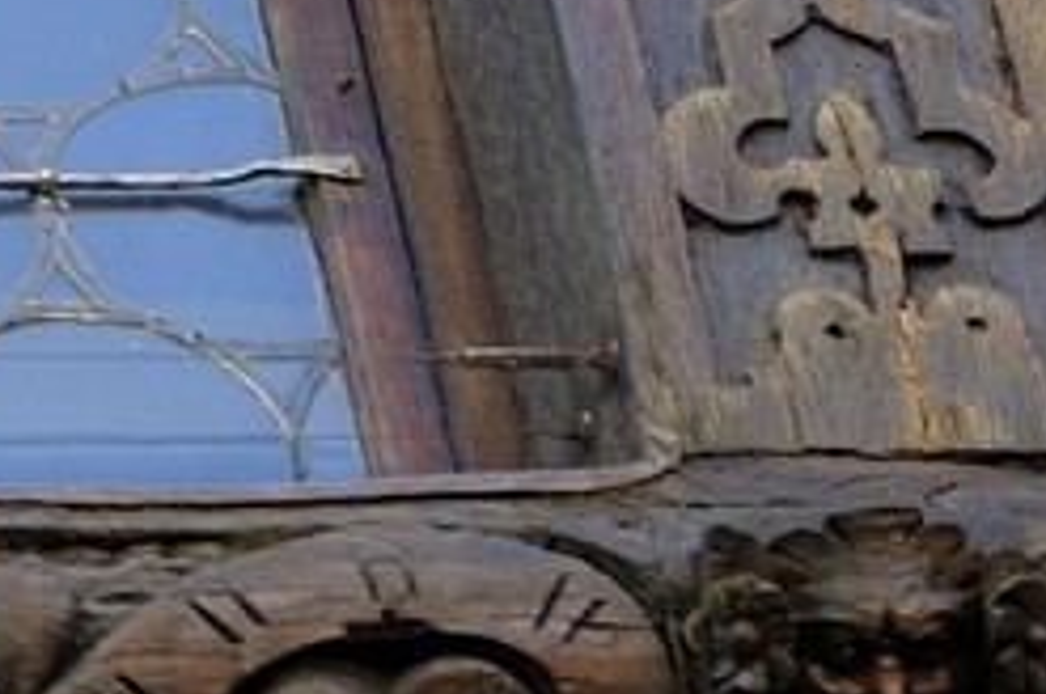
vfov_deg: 3.6
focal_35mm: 376
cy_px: -385
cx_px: -1956
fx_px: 10910
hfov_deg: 5.2
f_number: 3.5
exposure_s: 1/200
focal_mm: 58
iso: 200
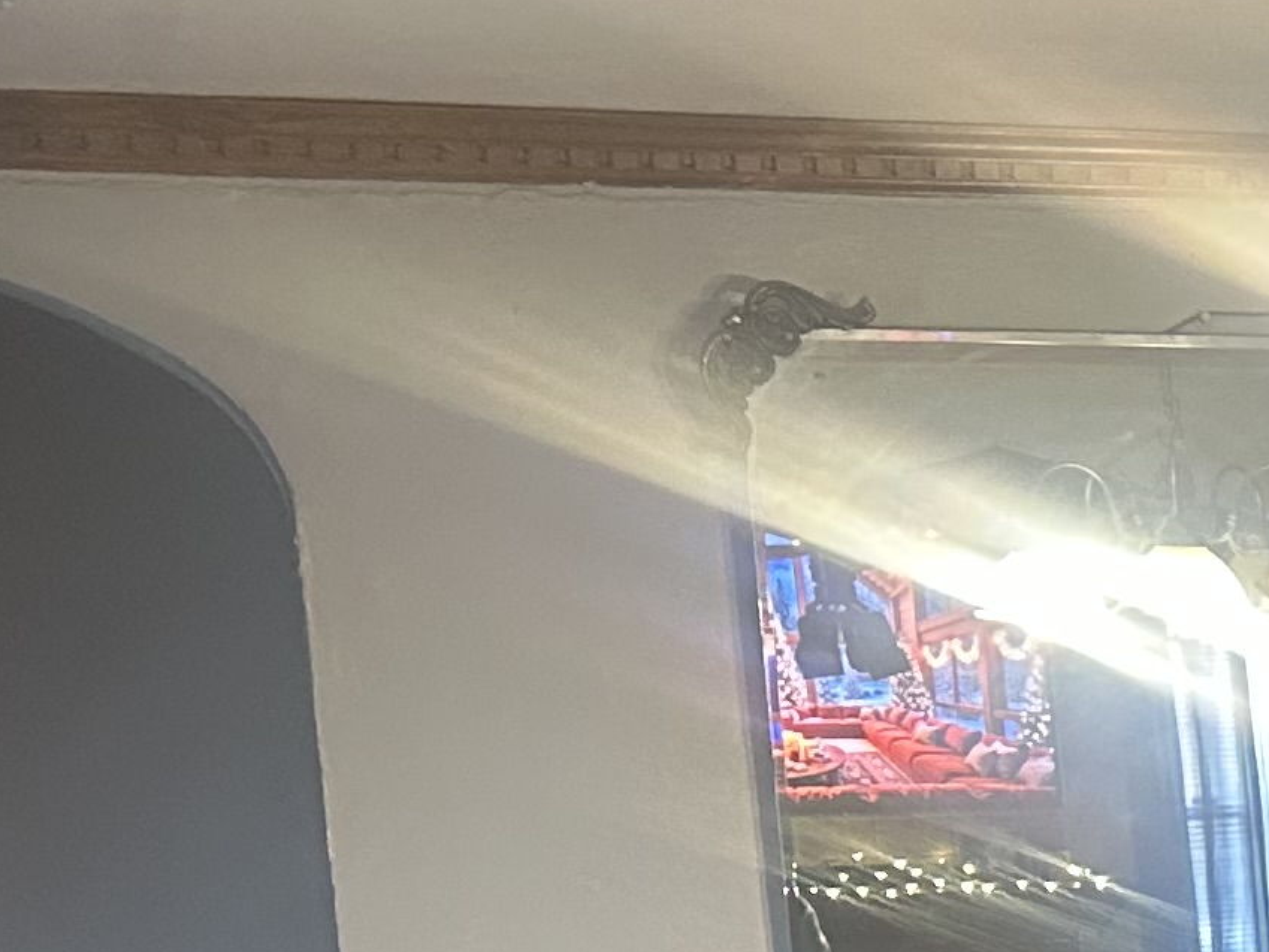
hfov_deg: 14.8
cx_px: 2359
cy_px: 1330
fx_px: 4180
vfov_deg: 12.5
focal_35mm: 114
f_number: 1.78
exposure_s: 1/60
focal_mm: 6.86
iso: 500
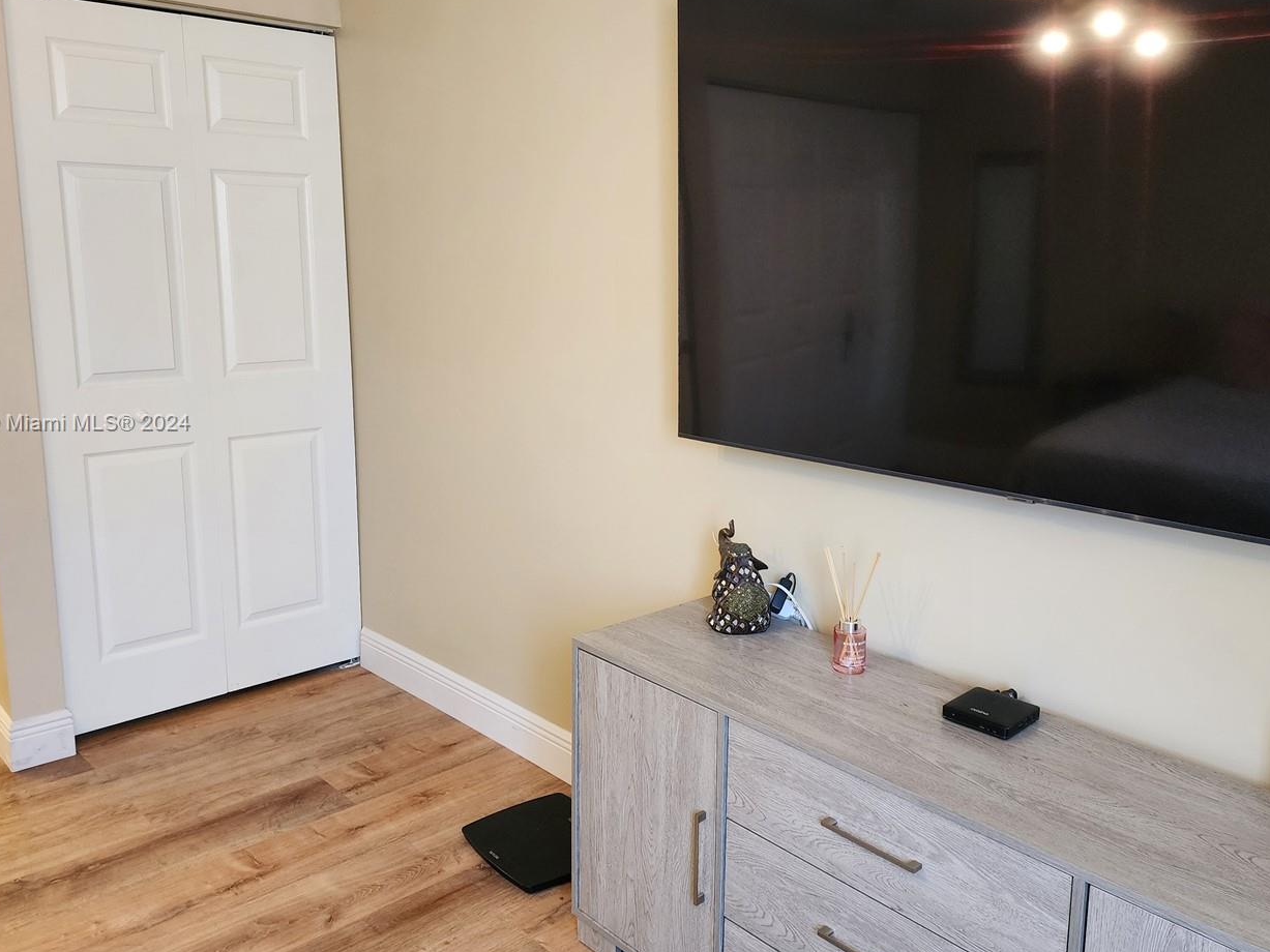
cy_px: 424
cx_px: 686
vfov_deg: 46.7
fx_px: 1101
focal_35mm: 30
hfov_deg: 59.9
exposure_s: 1/120
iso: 640
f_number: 1.8
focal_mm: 6.4
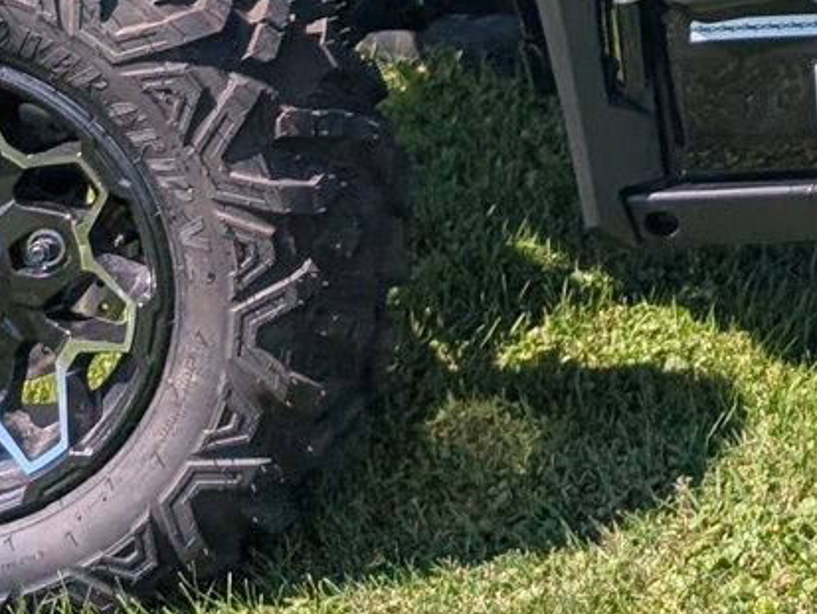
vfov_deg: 11.4
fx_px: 2809
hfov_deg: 14.9
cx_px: 1373
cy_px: -576
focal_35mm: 119
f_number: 1.68
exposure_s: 1/13158
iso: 22
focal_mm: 6.9
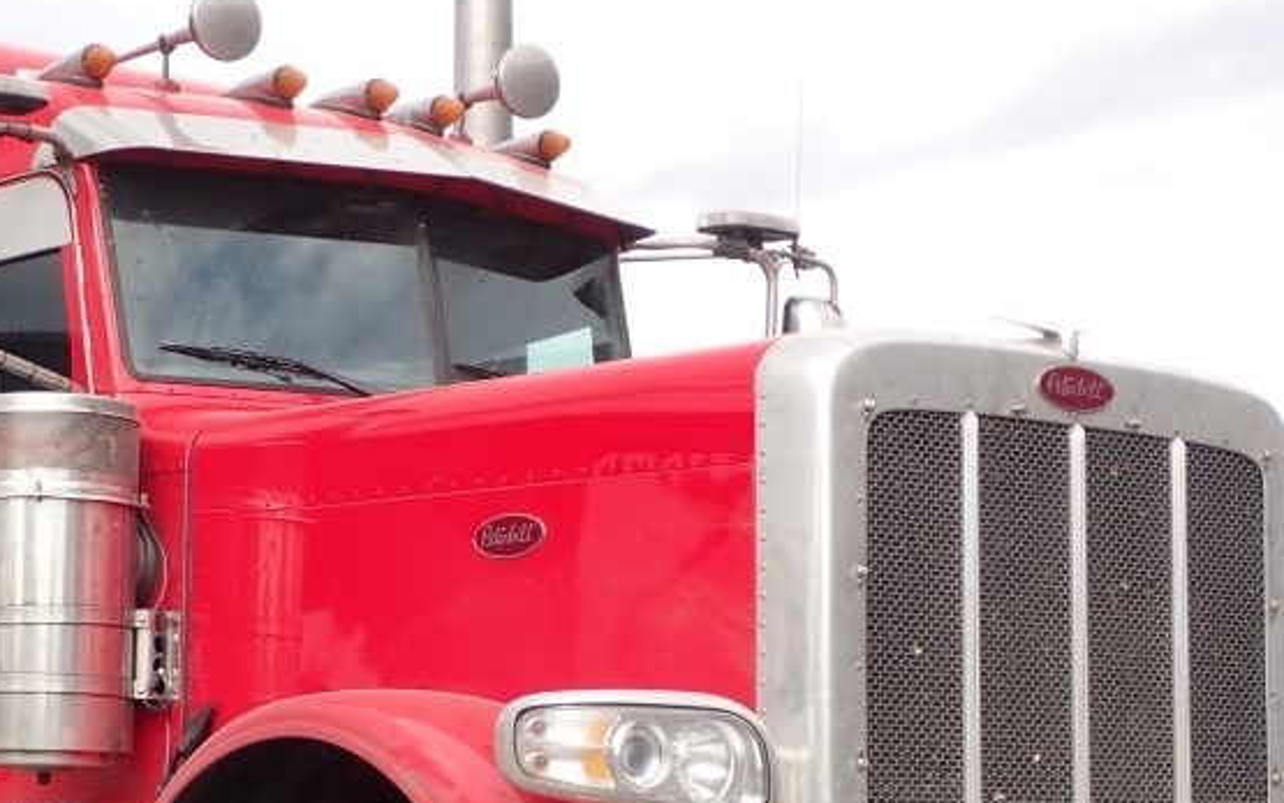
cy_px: 560
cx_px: 322
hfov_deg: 23.8
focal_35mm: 86
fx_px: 3010
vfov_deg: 15.2
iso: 100
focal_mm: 7.84
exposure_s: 1/250
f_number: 4
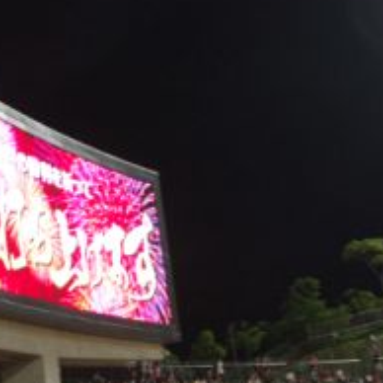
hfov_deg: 19.1
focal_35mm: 91
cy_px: 138
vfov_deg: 19.0
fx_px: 1139
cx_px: 144
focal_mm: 35
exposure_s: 1/40
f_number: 5.6
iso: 1600
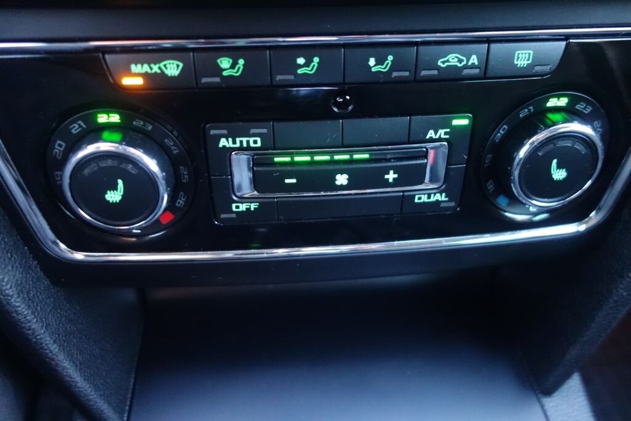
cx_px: 316
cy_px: 210
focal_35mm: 28
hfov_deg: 65.5
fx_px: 491
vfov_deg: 46.4
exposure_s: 1/30
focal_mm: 10.4
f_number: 1.8
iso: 2500
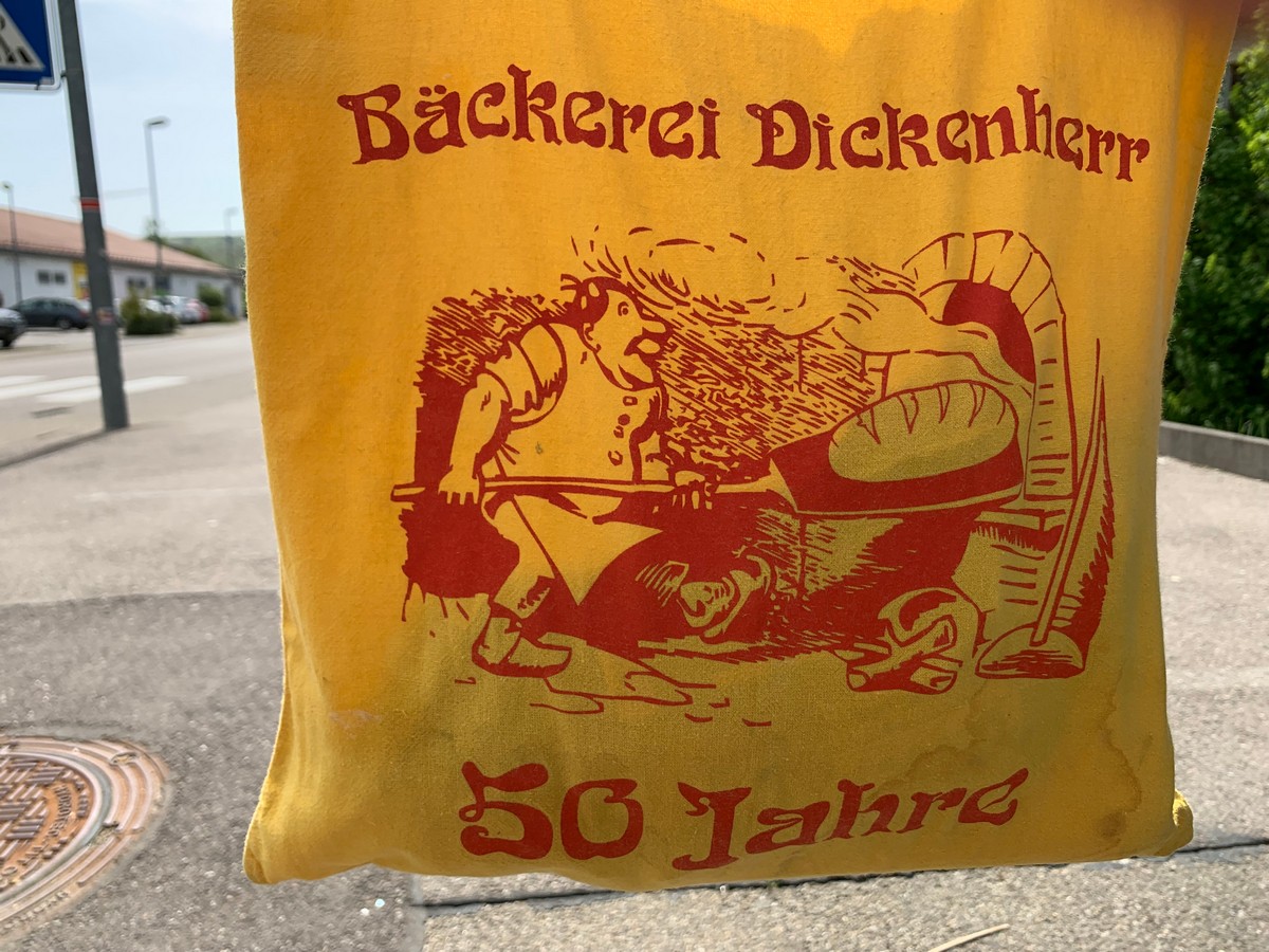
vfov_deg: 53.1
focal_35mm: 26
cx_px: 634
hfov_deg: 67.3
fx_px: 953
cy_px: 476
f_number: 1.8
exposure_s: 1/1176
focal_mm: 4.25
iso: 25
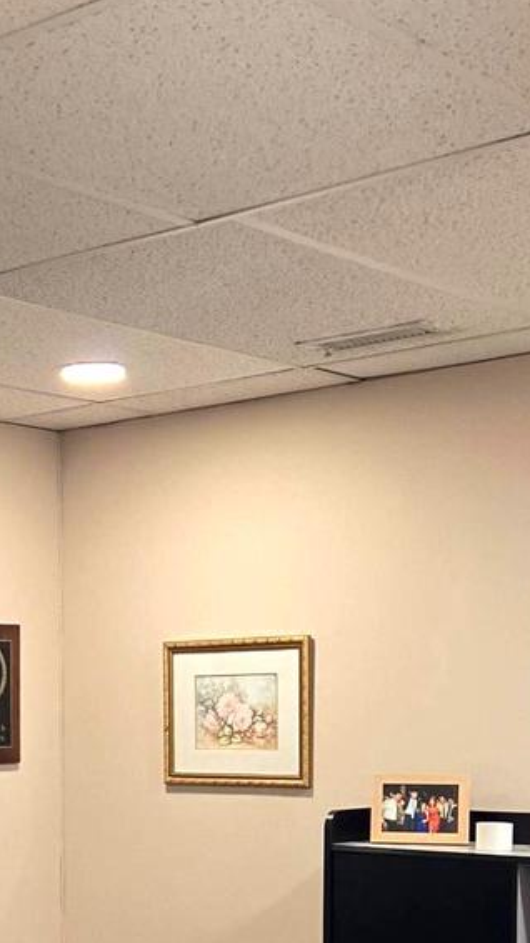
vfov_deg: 29.6
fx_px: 1700
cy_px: 870
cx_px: 12
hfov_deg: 17.3
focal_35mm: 68
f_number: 1.8
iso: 250
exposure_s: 1/120
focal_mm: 5.4
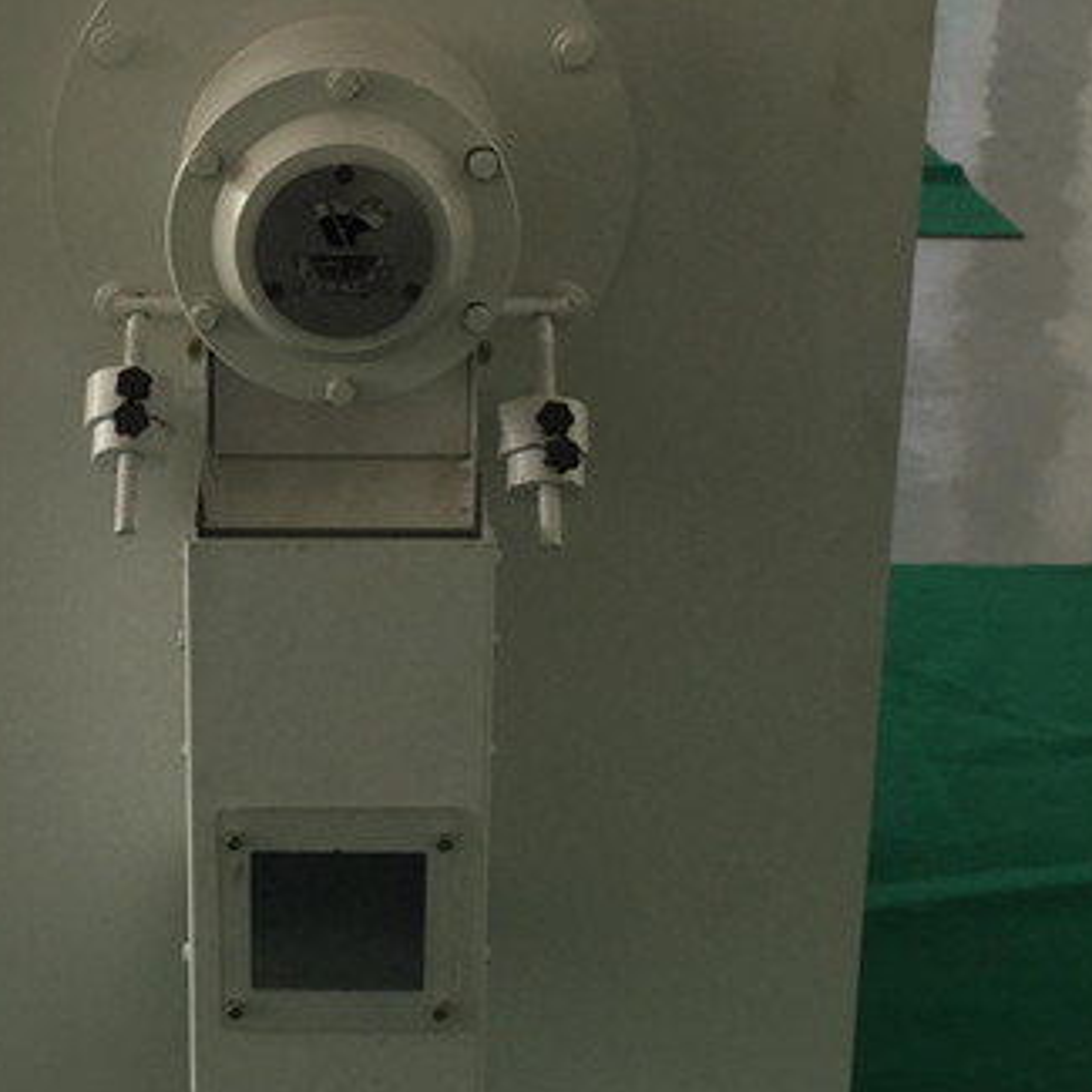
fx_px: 2248
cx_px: 316
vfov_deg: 27.0
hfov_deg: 27.0
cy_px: 316
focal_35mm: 63
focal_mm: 4.15
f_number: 2.2
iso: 32
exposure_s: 1/234
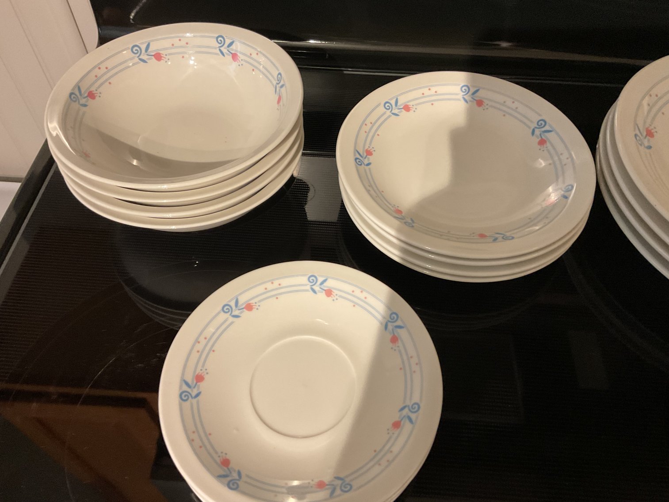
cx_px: 334
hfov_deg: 61.7
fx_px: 561
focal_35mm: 29
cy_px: 251
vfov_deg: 48.2
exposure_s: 1/40
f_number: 1.8
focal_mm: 3
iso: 200
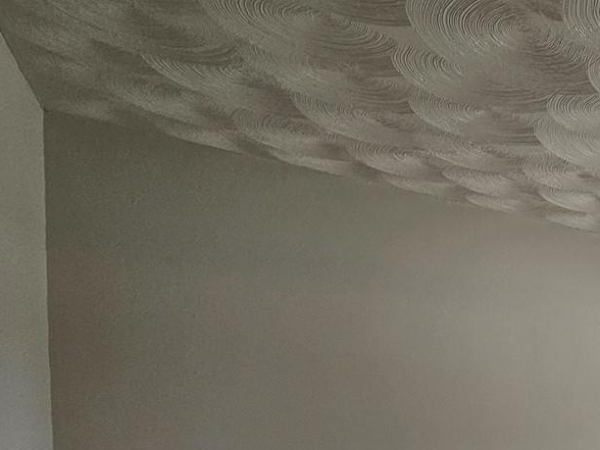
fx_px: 589
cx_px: 727
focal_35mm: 34
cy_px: 463
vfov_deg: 36.9
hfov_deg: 38.8
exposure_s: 1/60
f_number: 2.2
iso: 64
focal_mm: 2.2
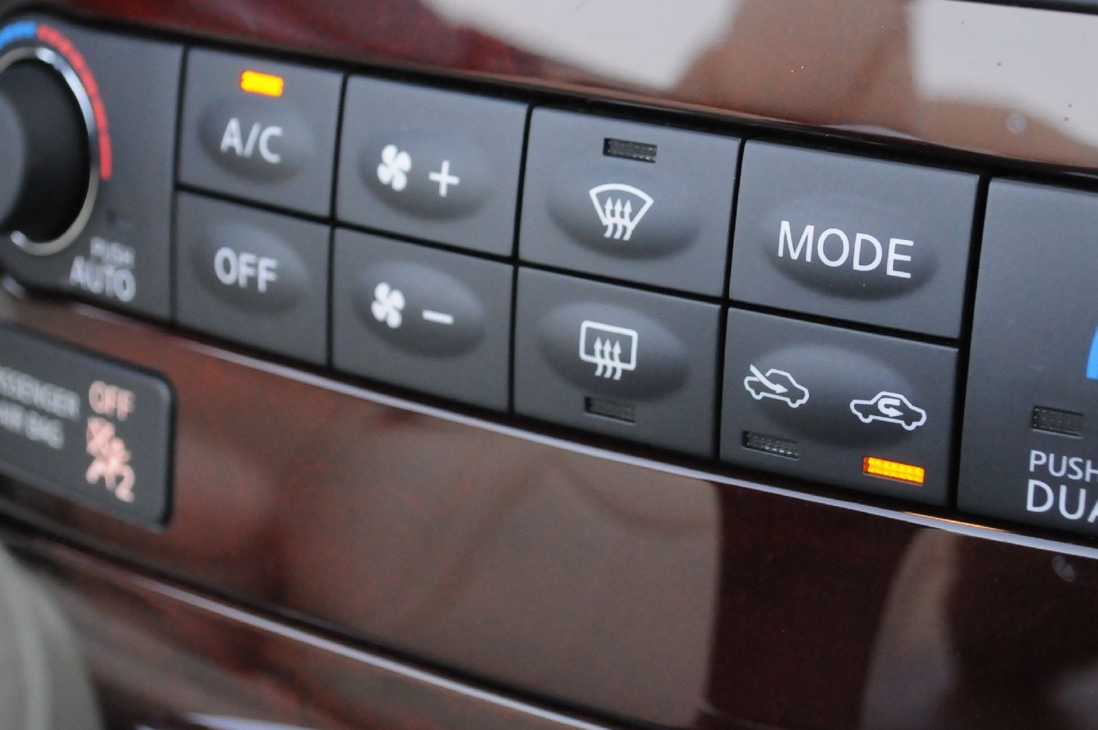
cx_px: 632
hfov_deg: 24.5
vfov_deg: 16.4
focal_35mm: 83
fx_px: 2529
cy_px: 199
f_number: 5
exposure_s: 1/200
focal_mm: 32
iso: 2000
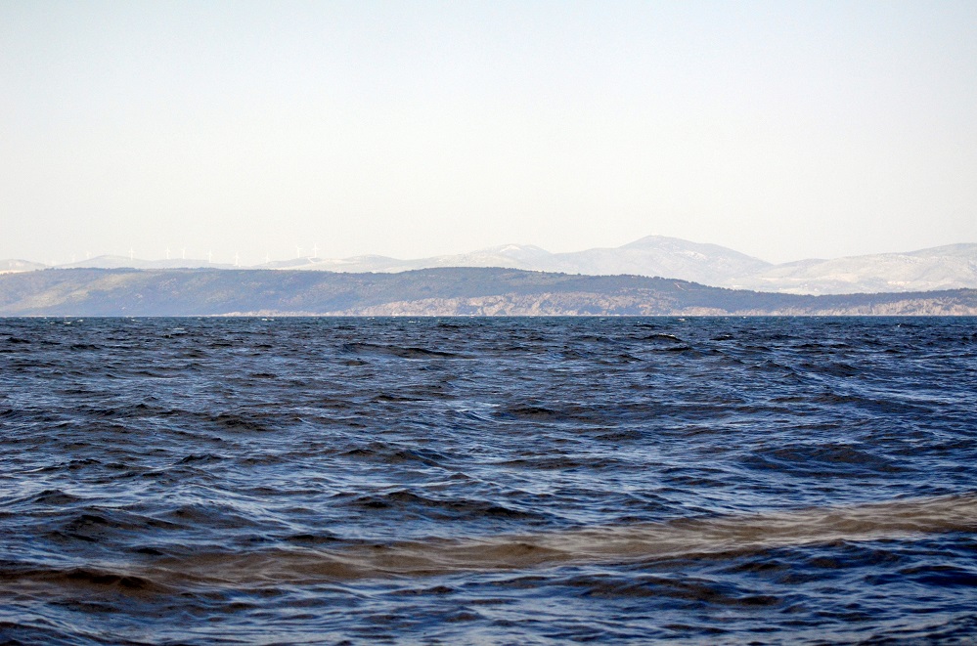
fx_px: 2843
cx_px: 488
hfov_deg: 19.5
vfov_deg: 13.0
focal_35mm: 105
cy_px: 323
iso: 800
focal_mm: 70
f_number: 4.5
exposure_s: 1/3200
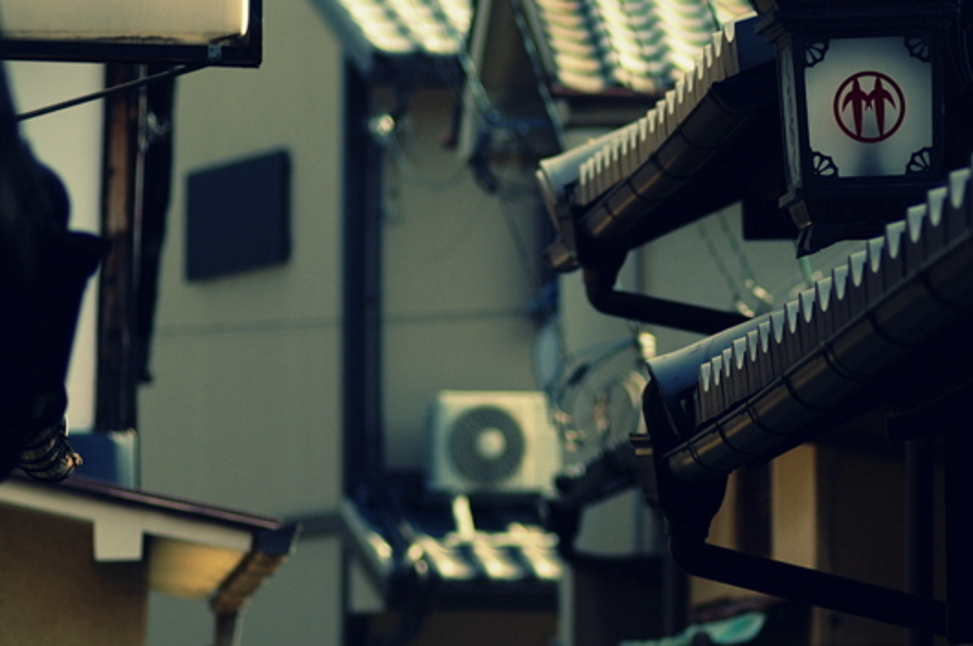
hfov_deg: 7.1
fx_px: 7828
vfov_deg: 4.7
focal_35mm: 290
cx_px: 865
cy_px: 116
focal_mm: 100
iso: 125
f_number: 3.2
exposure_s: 1/1600
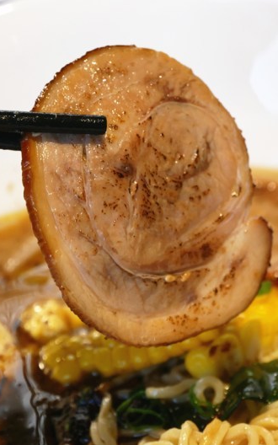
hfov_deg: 6.0
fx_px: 2655
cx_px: 165
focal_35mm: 219
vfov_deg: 9.6
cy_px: 222
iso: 800
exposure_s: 1/125
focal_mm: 77
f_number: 5.4
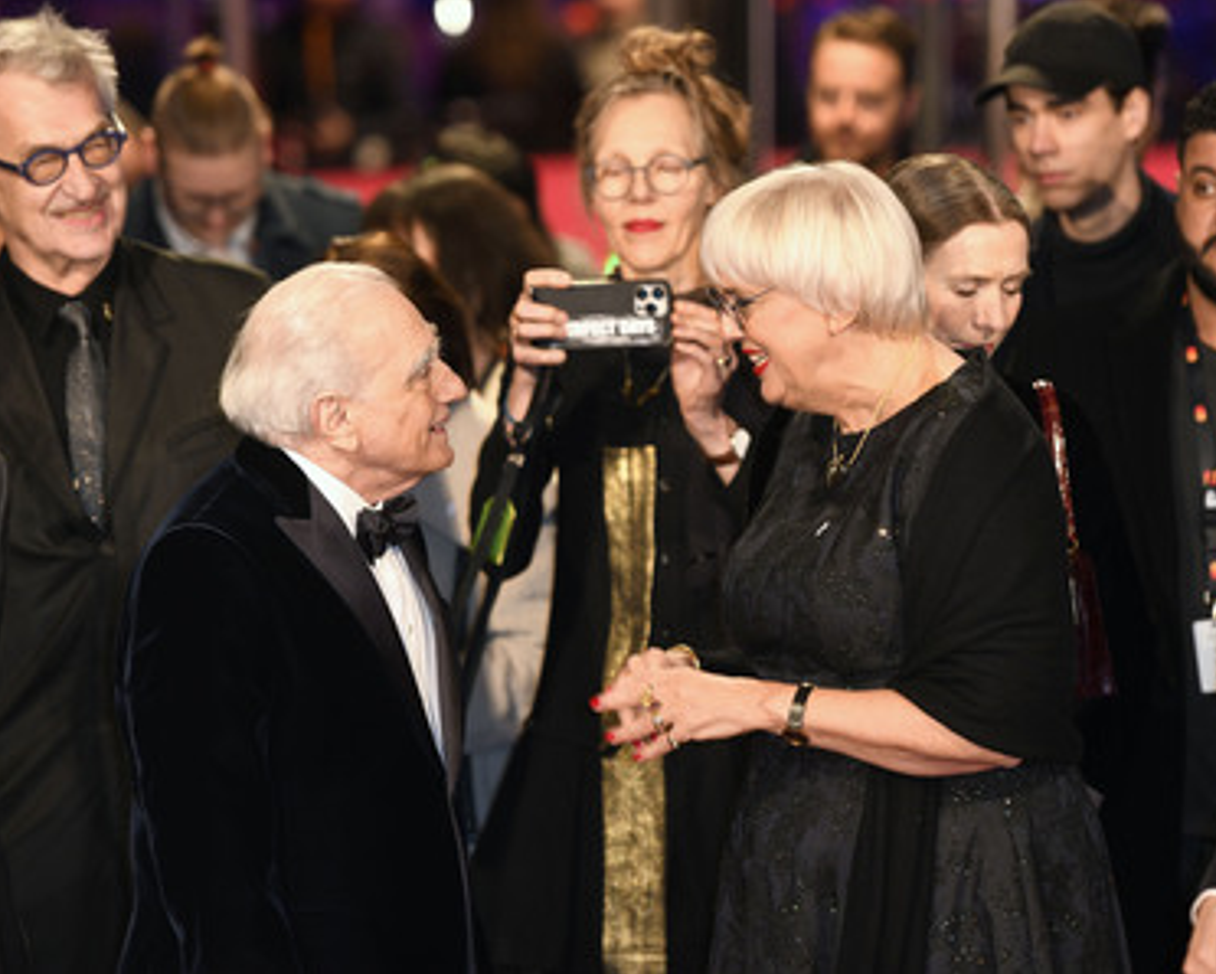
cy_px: 487
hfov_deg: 9.7
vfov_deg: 7.8
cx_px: 616
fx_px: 7166
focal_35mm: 199
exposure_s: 1/200
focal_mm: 175
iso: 1250
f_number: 3.5
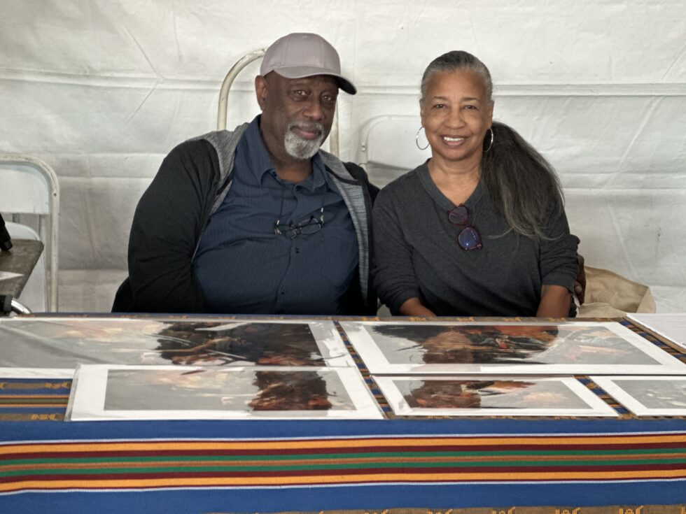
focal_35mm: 77
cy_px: 257
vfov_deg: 19.1
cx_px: 343
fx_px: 1526
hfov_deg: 25.3
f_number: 2.8
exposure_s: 1/20
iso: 400
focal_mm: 9
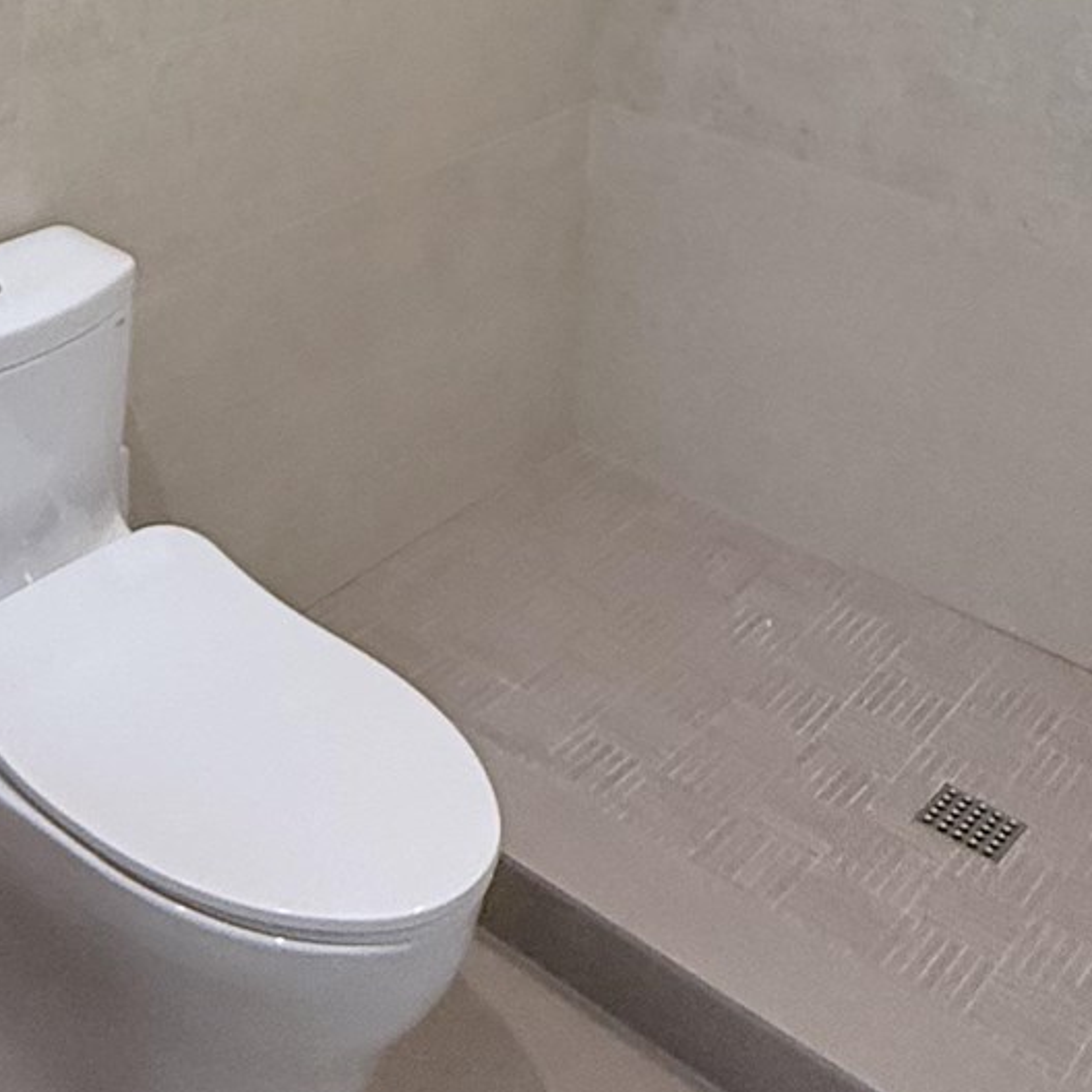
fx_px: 1927
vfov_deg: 26.7
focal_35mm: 54
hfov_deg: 30.2
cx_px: 99
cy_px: -333
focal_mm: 2.22
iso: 200
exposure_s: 1/120
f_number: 2.2
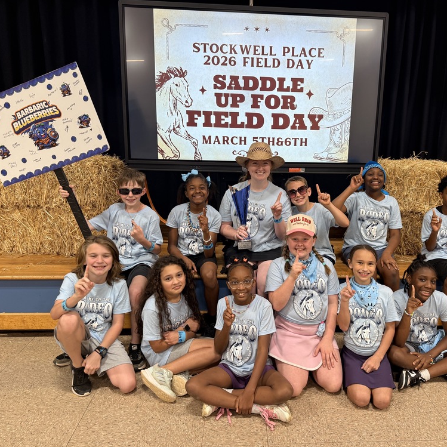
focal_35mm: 29
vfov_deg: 55.6
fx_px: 424
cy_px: 222
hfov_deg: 55.2
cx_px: 270
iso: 125
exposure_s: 1/60
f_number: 1.78
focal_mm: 6.76
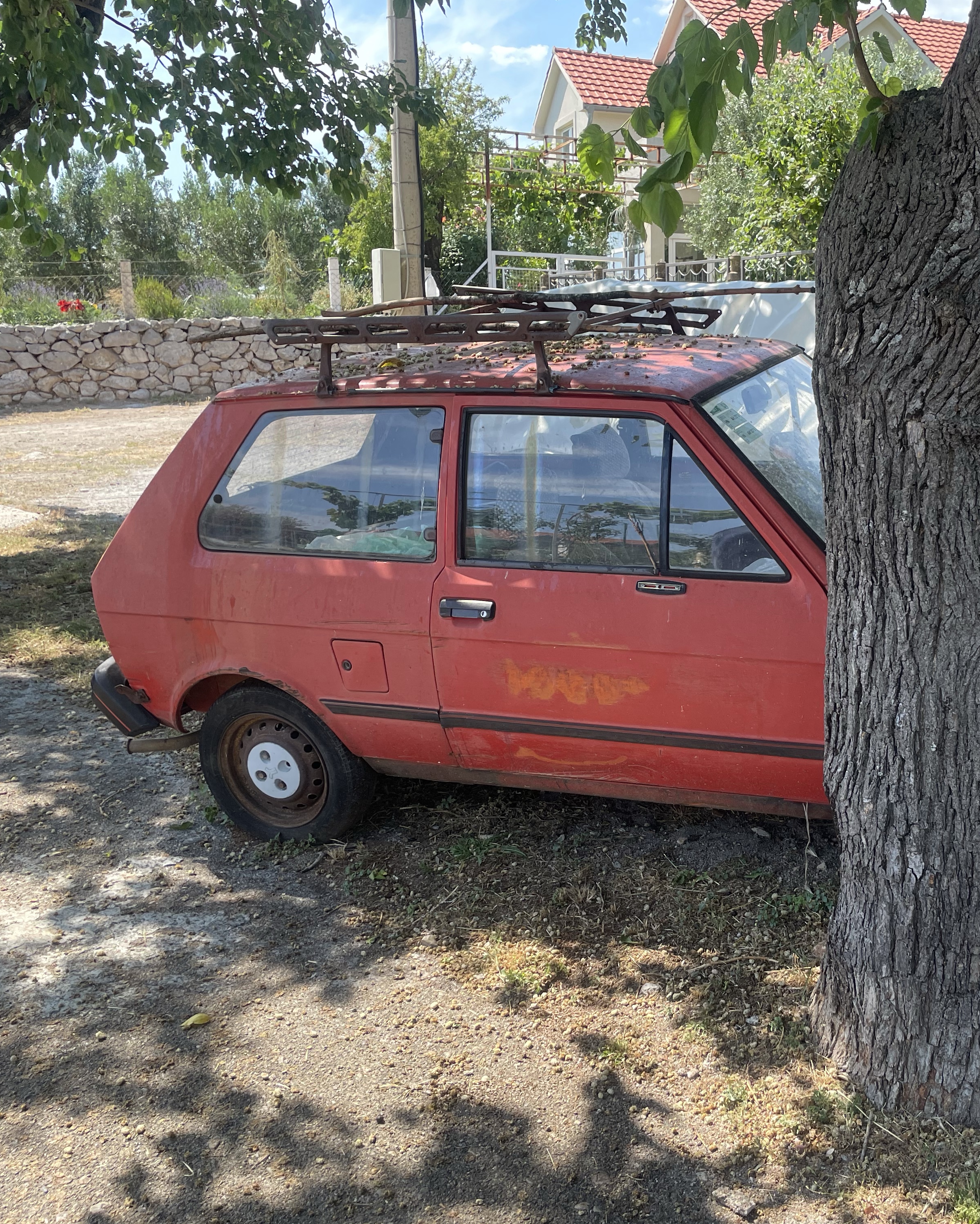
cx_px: 718
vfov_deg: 52.8
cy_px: 614
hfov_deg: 42.2
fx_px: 1233
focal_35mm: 34
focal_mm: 4.2
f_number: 1.6
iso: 32
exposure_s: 1/643
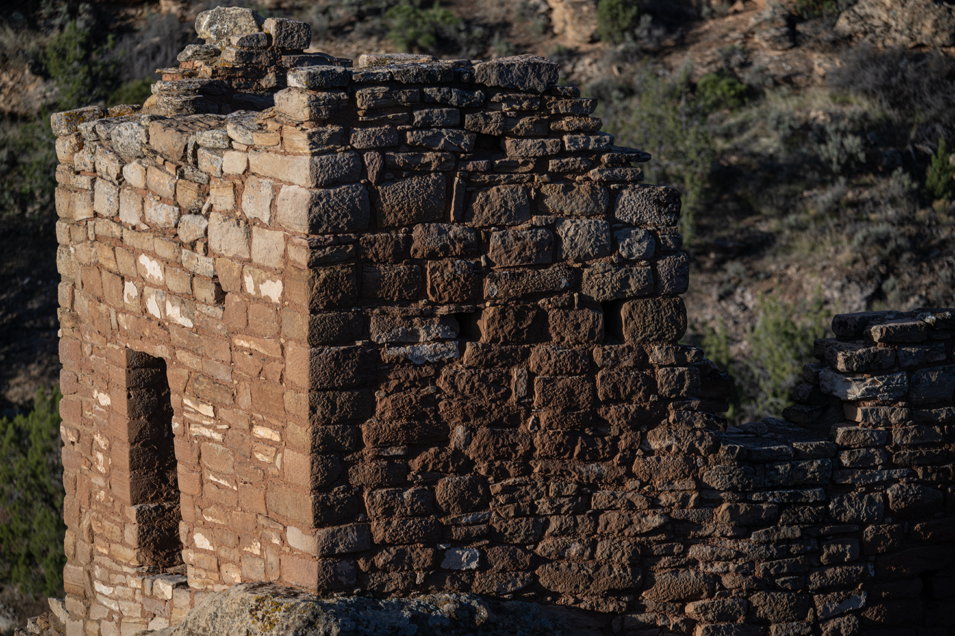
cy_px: 317
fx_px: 3926
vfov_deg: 9.3
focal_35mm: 148
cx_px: 472
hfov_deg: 13.9
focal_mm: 145
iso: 100
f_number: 6.3
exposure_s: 1/160
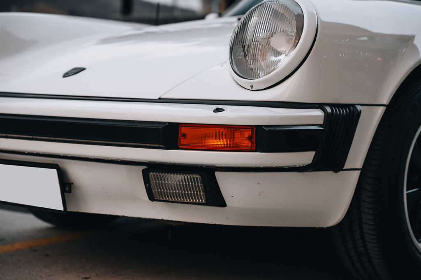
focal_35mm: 70
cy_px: 140
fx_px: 818
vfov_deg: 19.4
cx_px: 210
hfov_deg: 28.9
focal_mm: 70
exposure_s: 1/200
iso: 800
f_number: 4
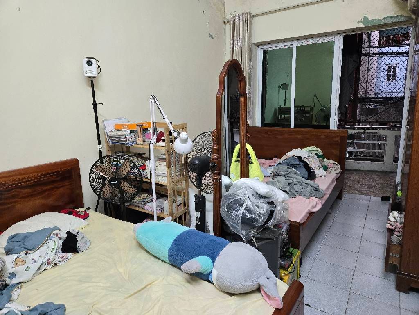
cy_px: 158
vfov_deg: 58.9
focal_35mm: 23
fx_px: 278
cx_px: 210
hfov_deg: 73.9
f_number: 1.8
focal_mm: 5.4
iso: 400
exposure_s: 1/100
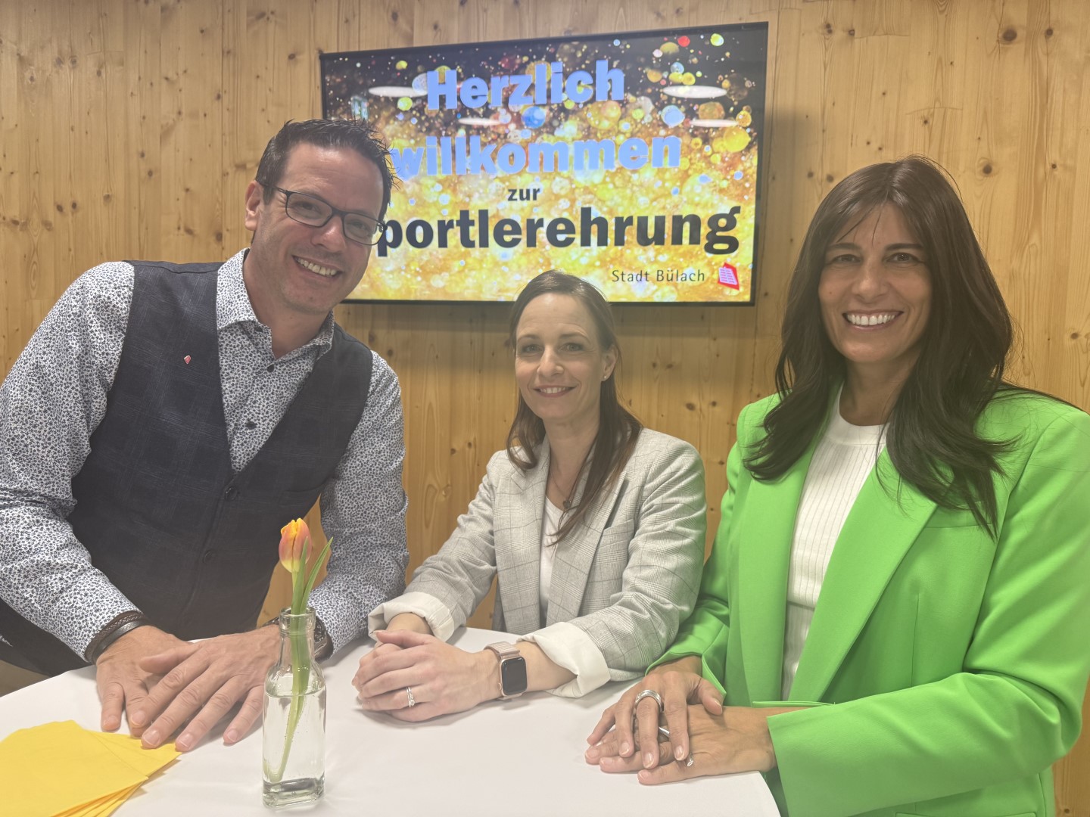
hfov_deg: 71.6
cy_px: 408
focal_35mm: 24
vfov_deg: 56.8
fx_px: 756
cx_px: 545
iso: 200
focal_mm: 6.76
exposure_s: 1/100
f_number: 1.78
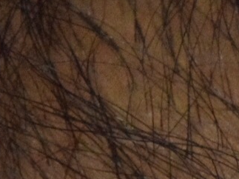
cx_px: 588
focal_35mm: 398
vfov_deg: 3.7
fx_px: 2750
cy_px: 240
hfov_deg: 4.8
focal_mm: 55
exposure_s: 1/100
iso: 16000
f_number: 9
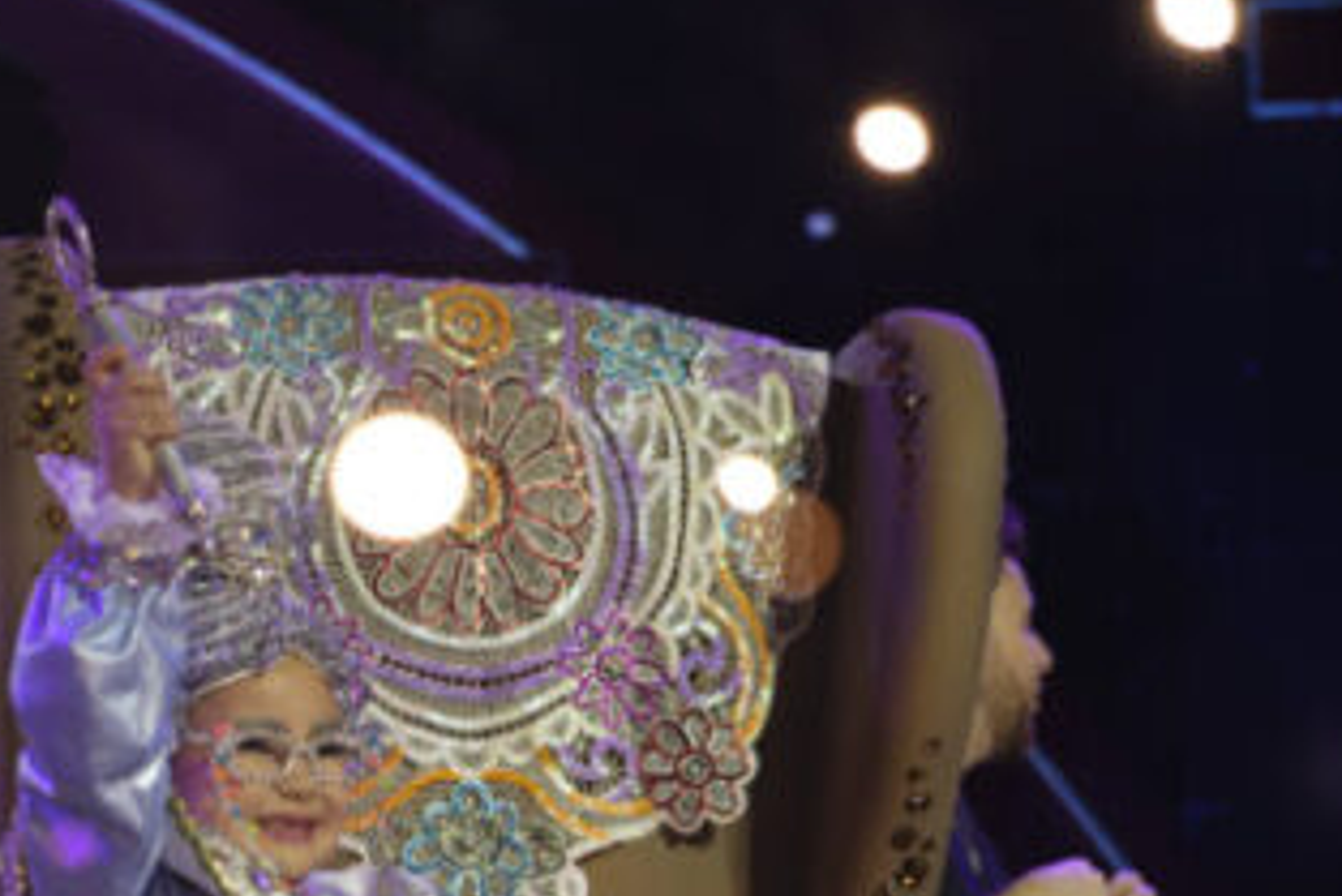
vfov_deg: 7.4
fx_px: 6862
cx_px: 377
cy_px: 832
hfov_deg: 11.1
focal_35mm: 184
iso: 1250
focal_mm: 50
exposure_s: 1/640
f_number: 2.8
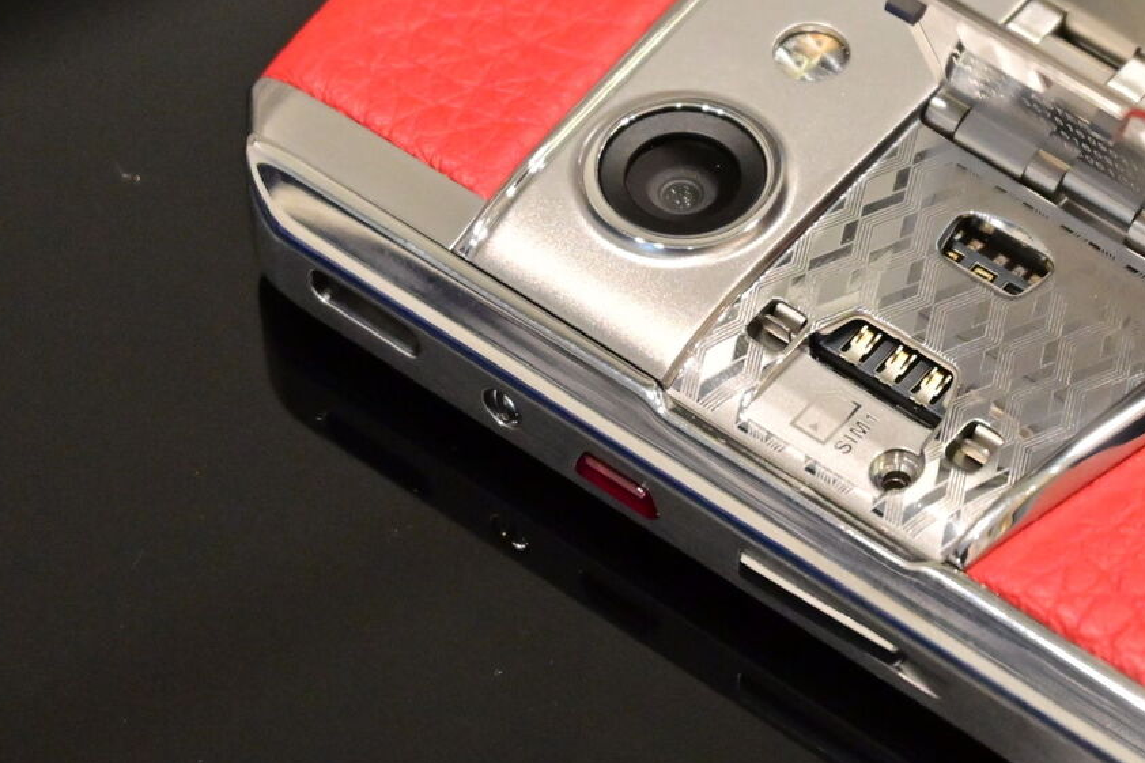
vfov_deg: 8.0
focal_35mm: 171
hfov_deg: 12.0
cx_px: 979
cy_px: 205
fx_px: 5437
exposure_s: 1/80
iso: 2200
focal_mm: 50
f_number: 6.3
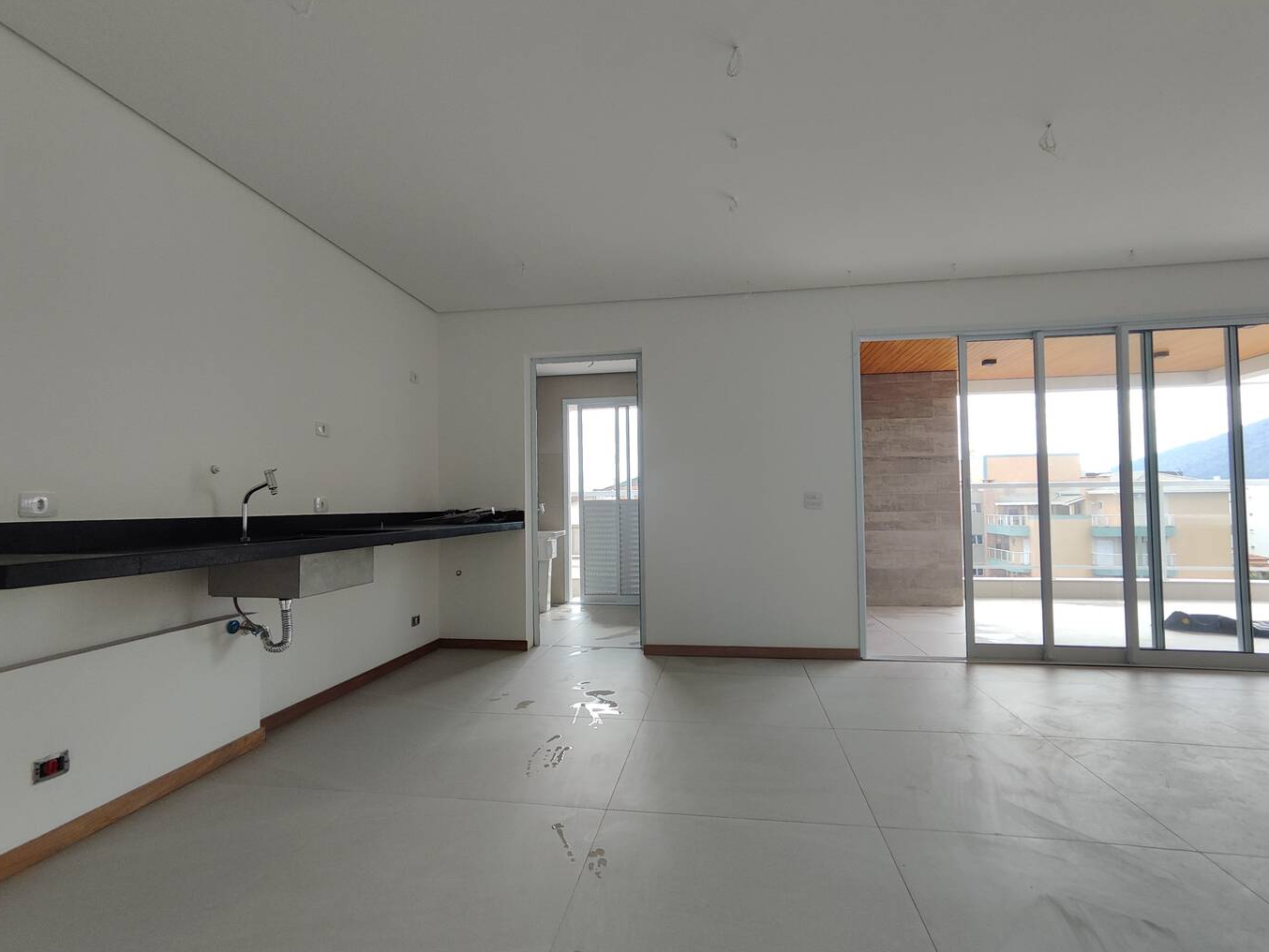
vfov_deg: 74.7
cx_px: 619
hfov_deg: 91.0
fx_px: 623
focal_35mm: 17
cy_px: 468
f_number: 2.2
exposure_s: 1/234
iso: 50
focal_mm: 1.65
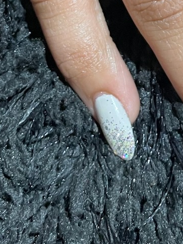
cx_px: 220
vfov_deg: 15.6
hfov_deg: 13.1
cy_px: -181
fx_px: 775
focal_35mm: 110
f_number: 1.6
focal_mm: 4.2
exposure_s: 1/50
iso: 80
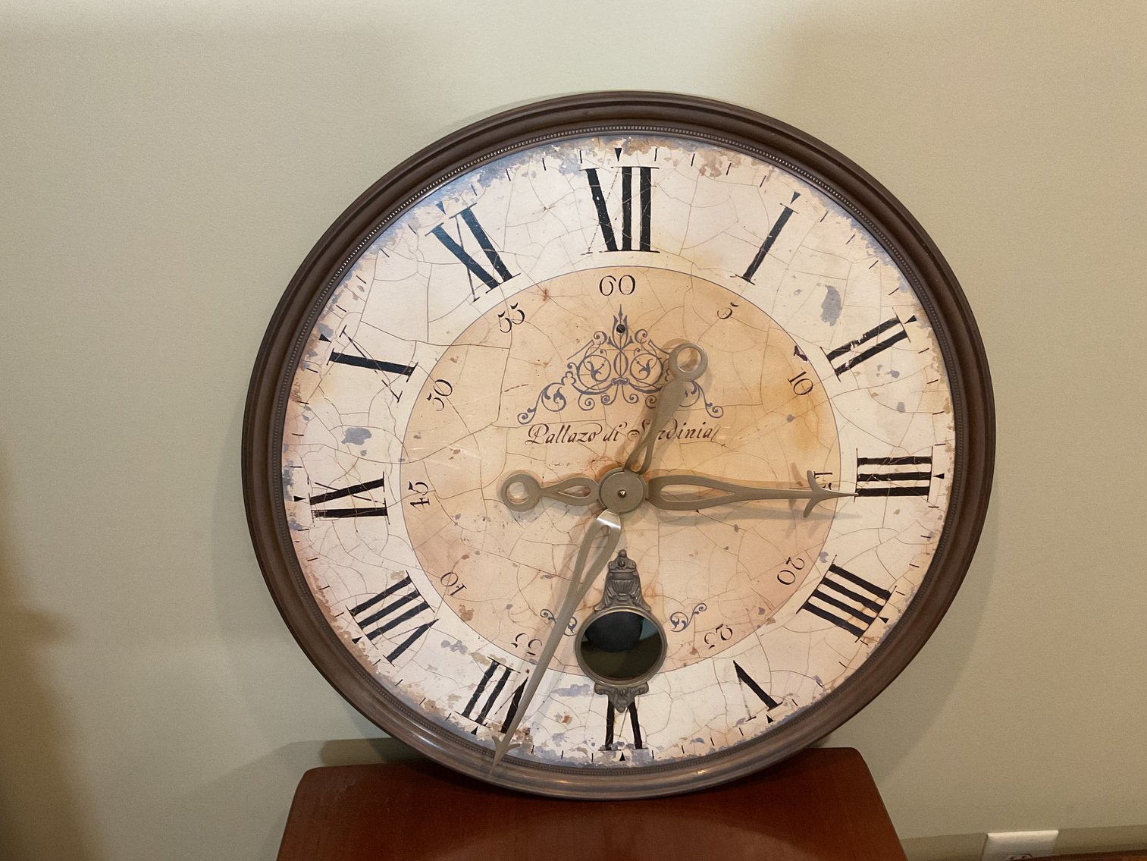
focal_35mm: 29
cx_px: 574
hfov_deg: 61.7
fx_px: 961
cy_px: 430
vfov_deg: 48.2
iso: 160
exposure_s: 1/60
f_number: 1.8
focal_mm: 3
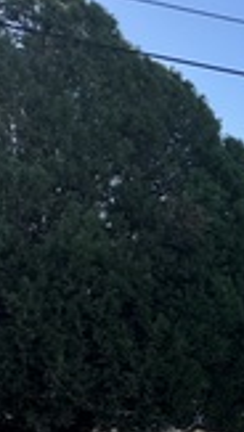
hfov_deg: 11.2
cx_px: 745
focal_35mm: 60
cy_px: 395
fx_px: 688
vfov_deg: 32.9
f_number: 2.2
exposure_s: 1/371
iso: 40
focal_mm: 2.22
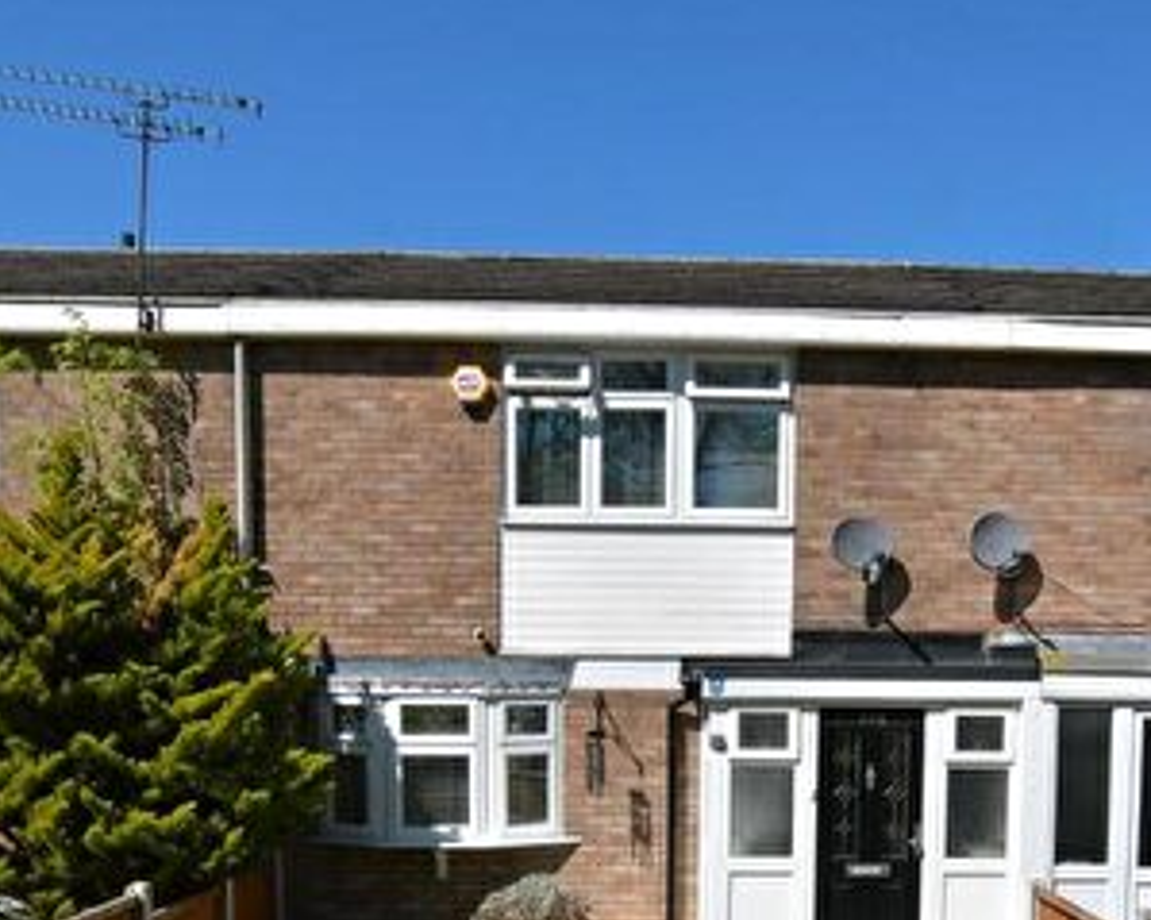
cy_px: 749
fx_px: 1124
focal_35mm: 33
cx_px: 720
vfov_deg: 42.3
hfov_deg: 53.6
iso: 320
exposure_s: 1/1250
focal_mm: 10
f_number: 8
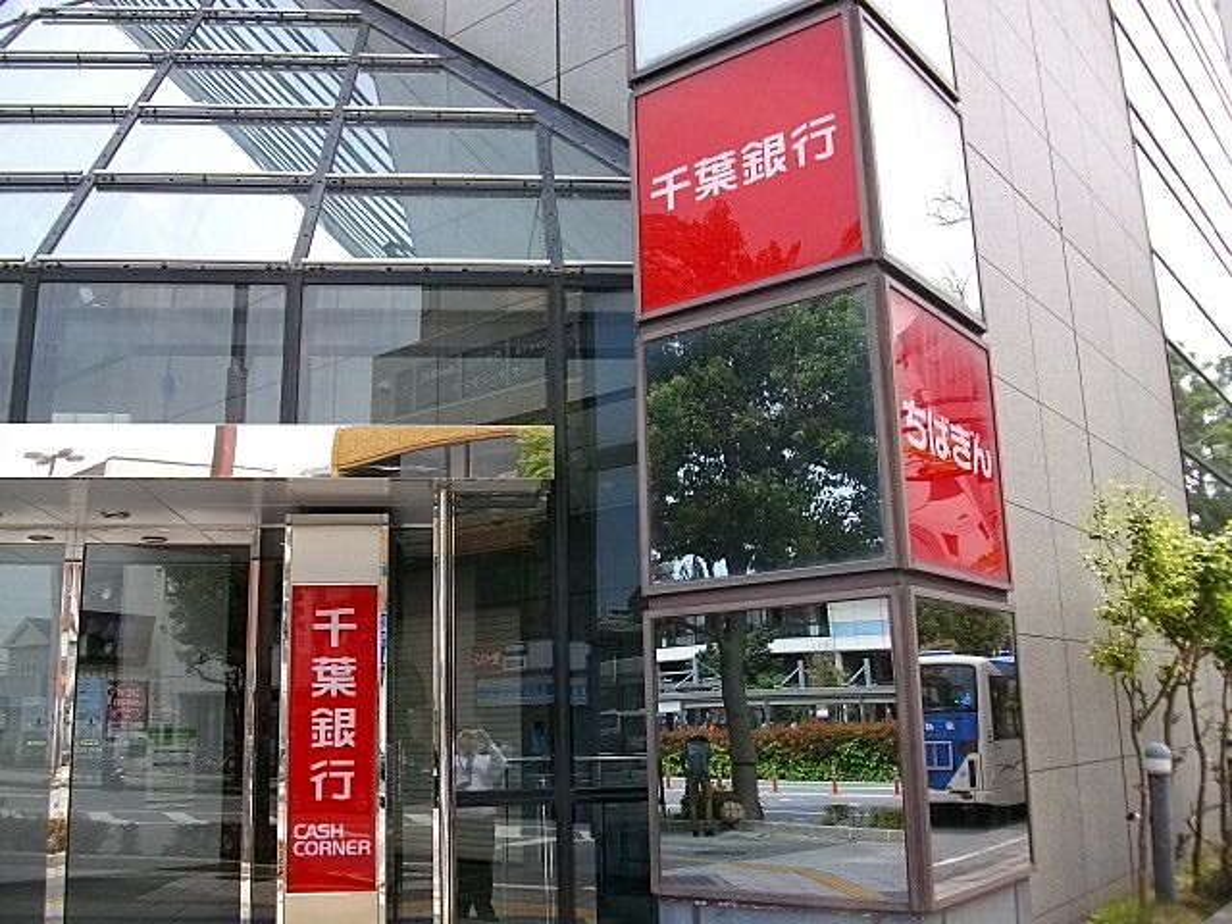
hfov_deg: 56.8
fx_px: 1139
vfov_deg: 44.2
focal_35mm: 32
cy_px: 462
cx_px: 616
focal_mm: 5.7
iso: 80
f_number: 2.9
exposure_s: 1/317
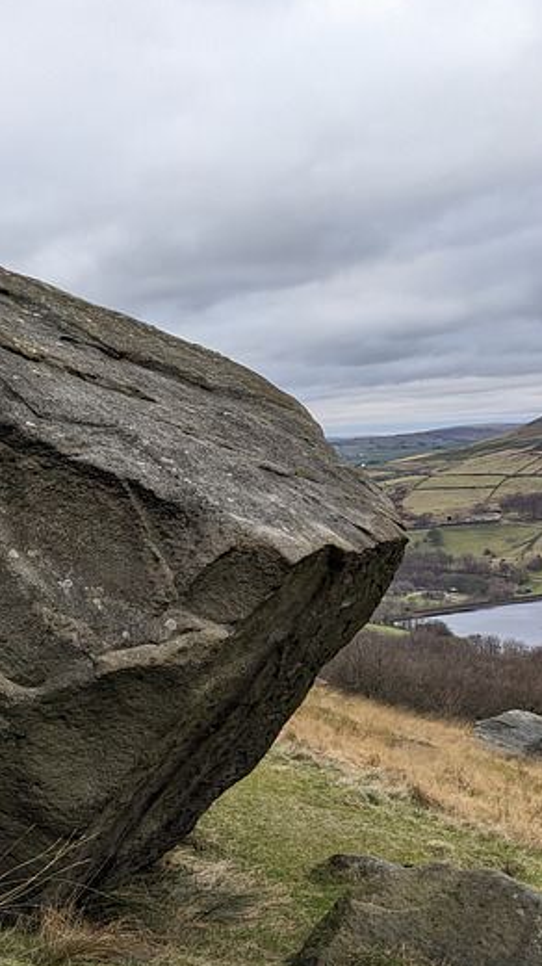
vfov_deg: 47.3
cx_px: -158
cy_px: 448
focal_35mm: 43
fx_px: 1100
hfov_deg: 24.3
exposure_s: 1/215
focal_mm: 4.38
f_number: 1.73
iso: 47
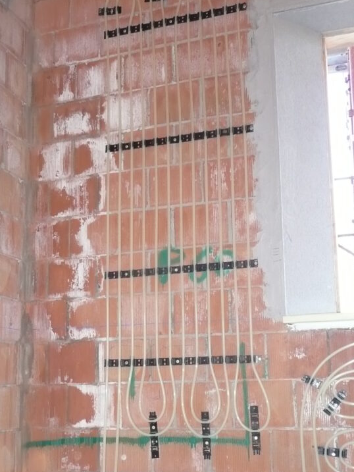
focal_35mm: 40
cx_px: 195
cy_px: 292
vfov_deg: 46.4
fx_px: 545
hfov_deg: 35.9
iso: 320
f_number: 3.3
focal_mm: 4.6
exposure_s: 1/30
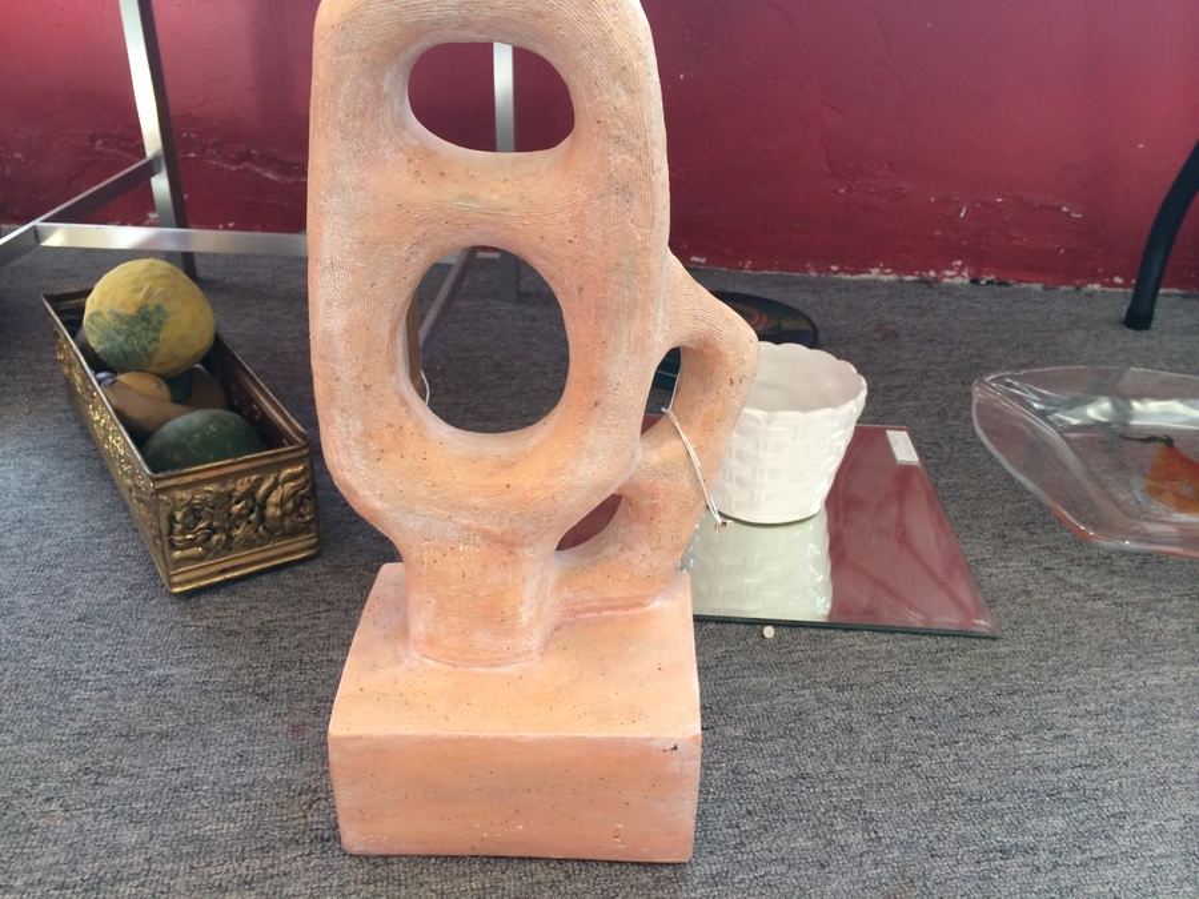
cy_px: 450
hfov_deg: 60.0
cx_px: 600
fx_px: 1039
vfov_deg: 46.8
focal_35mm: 30
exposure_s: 1/30
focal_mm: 4.12
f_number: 2.2
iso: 100
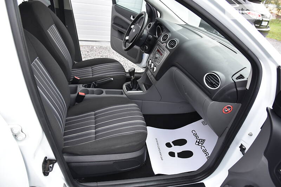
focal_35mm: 24
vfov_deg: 53.1
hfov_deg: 73.8
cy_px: 94
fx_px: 187
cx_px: 140
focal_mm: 24
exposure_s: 1/125
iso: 400
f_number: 5.6
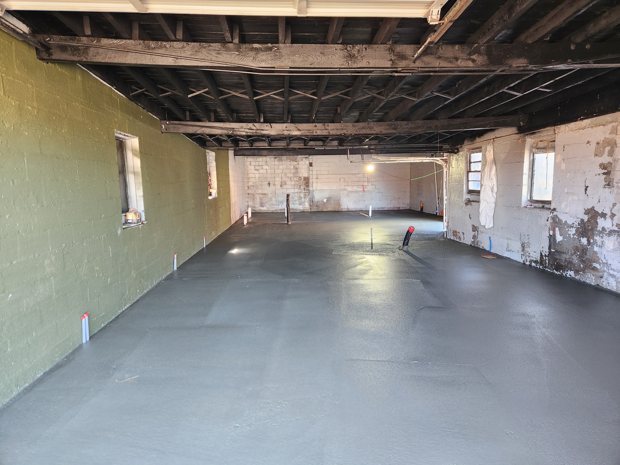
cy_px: 232
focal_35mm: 23
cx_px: 310
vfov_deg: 58.9
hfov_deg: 73.9
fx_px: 412
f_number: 1.8
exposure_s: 1/120
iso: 320
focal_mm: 5.4
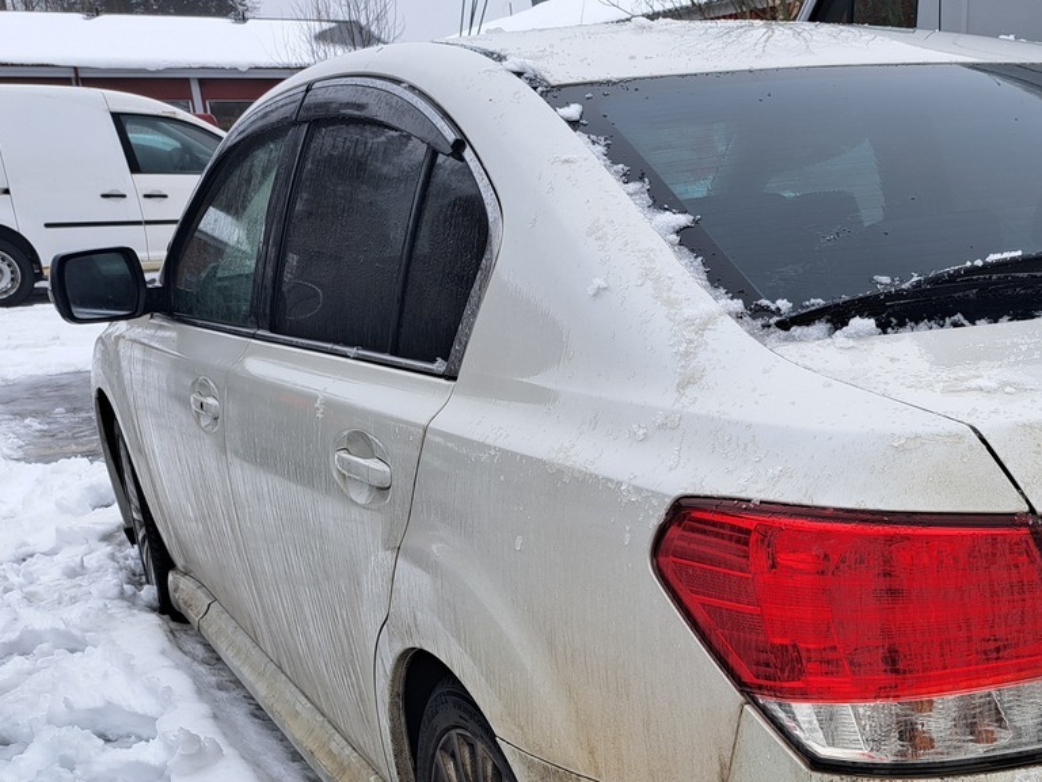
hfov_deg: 39.5
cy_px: 611
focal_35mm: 45
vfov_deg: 31.5
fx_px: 1355
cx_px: 909
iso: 50
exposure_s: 1/100
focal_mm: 5.23
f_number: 1.8
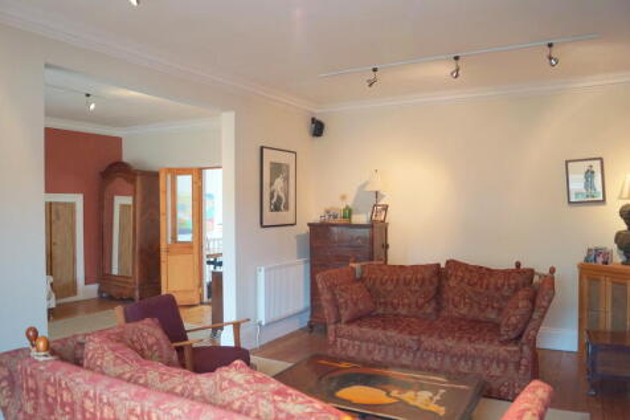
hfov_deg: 67.4
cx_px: 315
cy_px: 210
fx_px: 472
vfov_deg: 47.9
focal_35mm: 27
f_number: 4
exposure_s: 1/60
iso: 800
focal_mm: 18
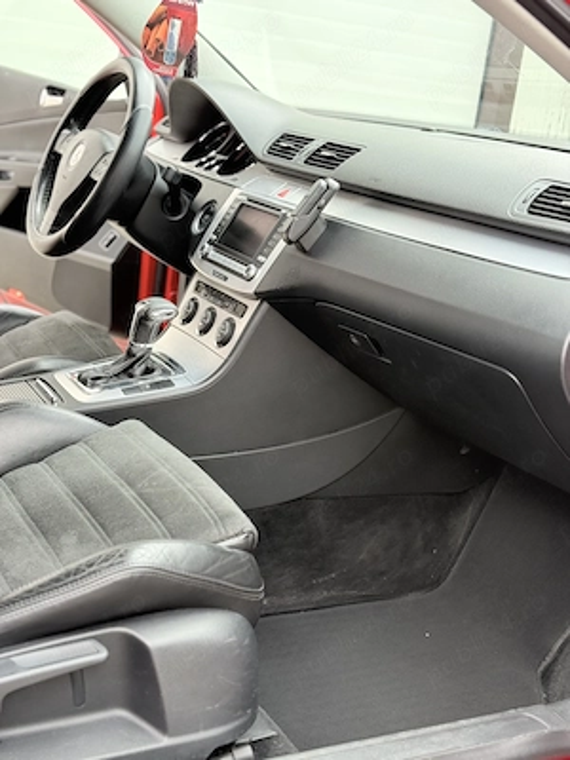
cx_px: 285
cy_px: 380
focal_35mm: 48
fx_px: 1054
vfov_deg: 39.7
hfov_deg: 30.3
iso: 125
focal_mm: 6.76
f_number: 1.78
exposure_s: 1/242
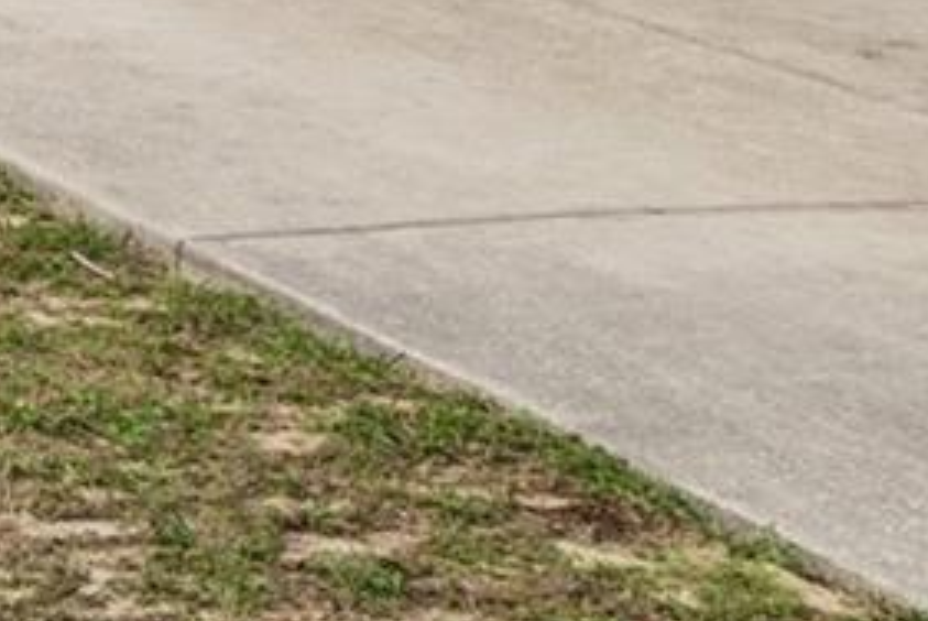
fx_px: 2860
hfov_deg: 12.9
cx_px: -1443
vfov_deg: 11.7
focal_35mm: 111
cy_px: -373
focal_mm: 13
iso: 250
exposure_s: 1/350
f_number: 8
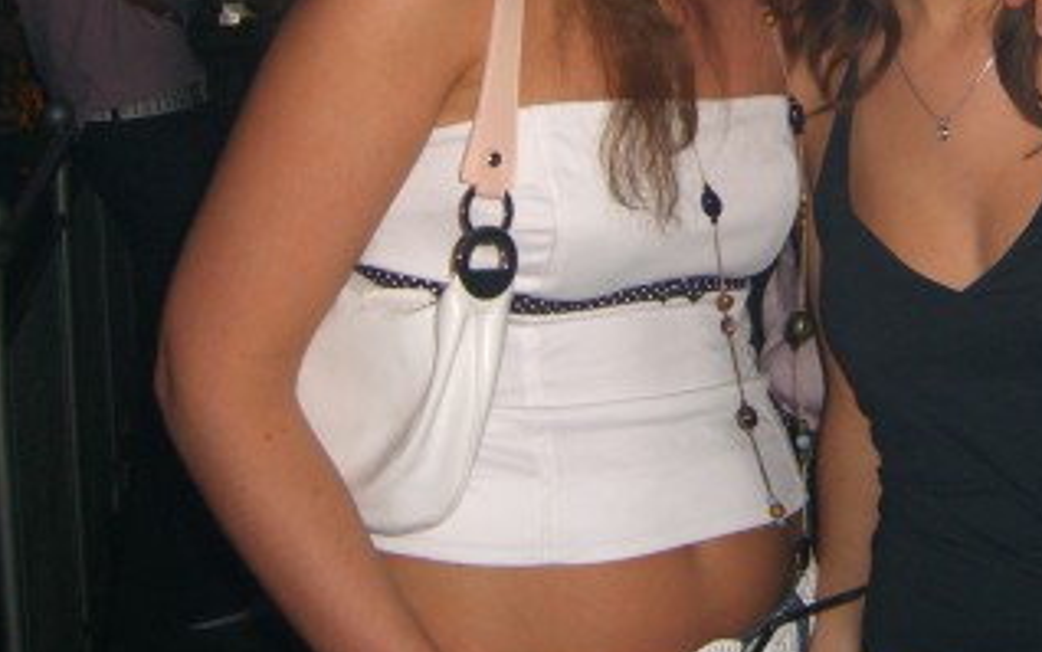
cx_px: 845
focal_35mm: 76
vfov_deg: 16.8
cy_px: 13
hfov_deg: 26.6
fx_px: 2159
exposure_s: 1/60
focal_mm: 7.9
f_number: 2.8
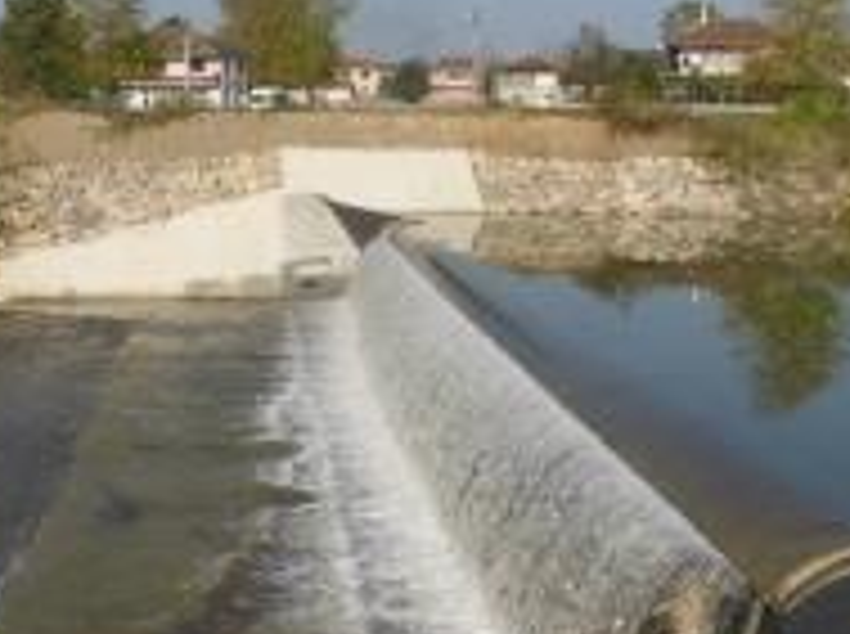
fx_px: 1397
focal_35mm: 57
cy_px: 301
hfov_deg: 33.8
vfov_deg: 25.6
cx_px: 364
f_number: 4
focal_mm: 4.3
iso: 100
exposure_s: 1/800
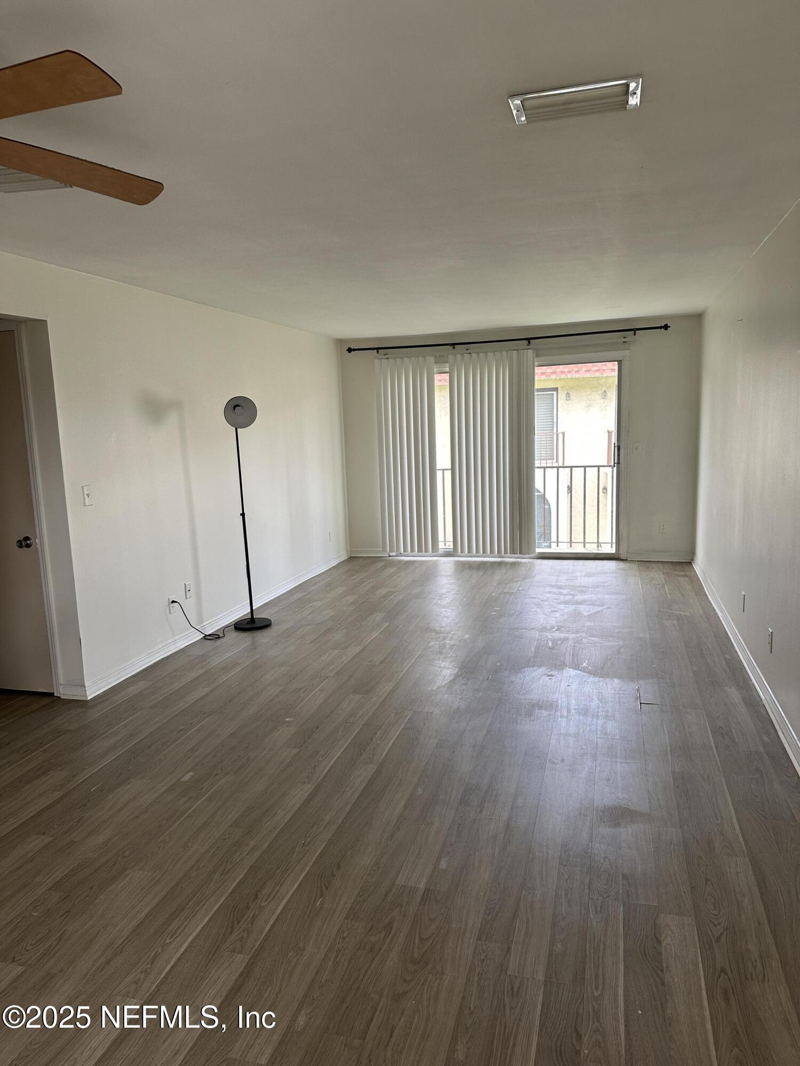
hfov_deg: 56.8
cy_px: 533
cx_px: 400
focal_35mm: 24
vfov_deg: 71.6
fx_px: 740
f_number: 1.78
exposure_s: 1/121
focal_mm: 6.86
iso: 100
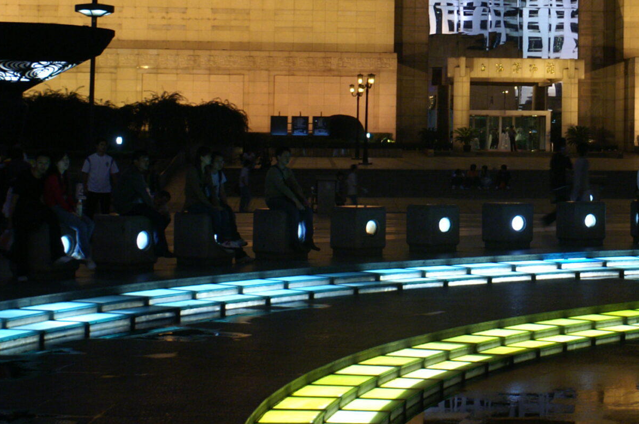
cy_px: 28
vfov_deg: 15.0
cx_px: 611
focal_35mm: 90
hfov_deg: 22.0
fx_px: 1596
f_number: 5
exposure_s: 1/15
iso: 400
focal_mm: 28
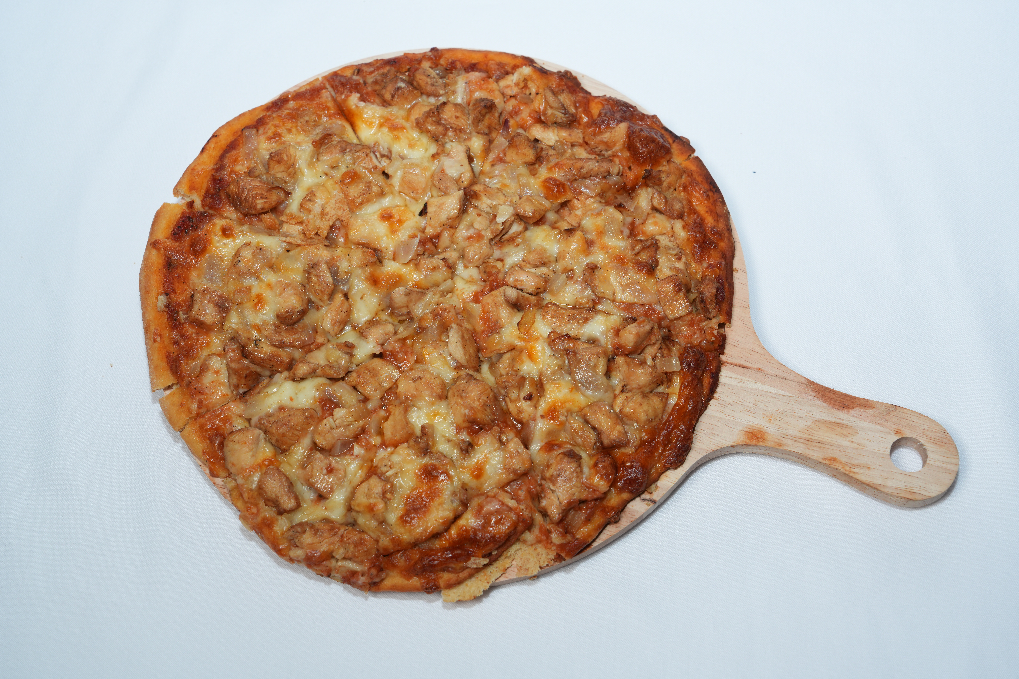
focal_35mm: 57
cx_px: 510
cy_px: 340
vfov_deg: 23.8
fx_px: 1613
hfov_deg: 35.1
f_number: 7.1
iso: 400
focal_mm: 57
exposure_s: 1/160
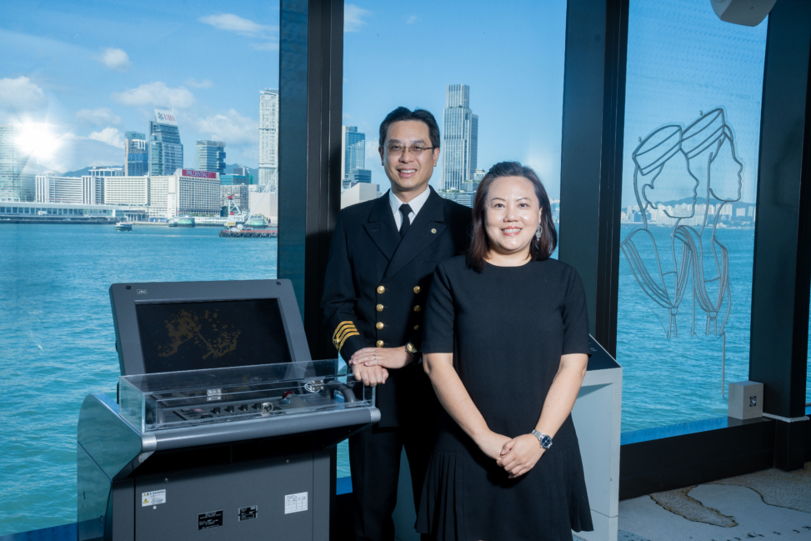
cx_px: 398
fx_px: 834
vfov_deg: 36.0
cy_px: 277
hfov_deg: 51.9
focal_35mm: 37
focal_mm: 36
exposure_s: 1/200
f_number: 10
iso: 320
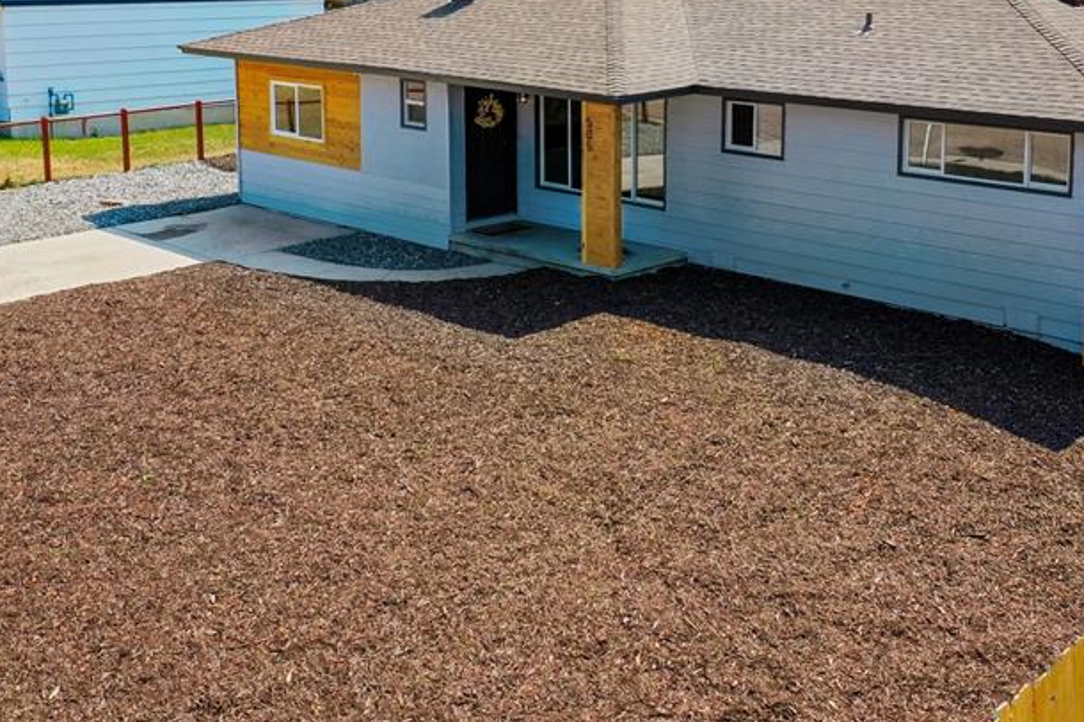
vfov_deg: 28.1
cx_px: 674
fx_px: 1414
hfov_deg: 41.6
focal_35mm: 47
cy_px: 162
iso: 400
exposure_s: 1/800
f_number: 6.3
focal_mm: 10.26
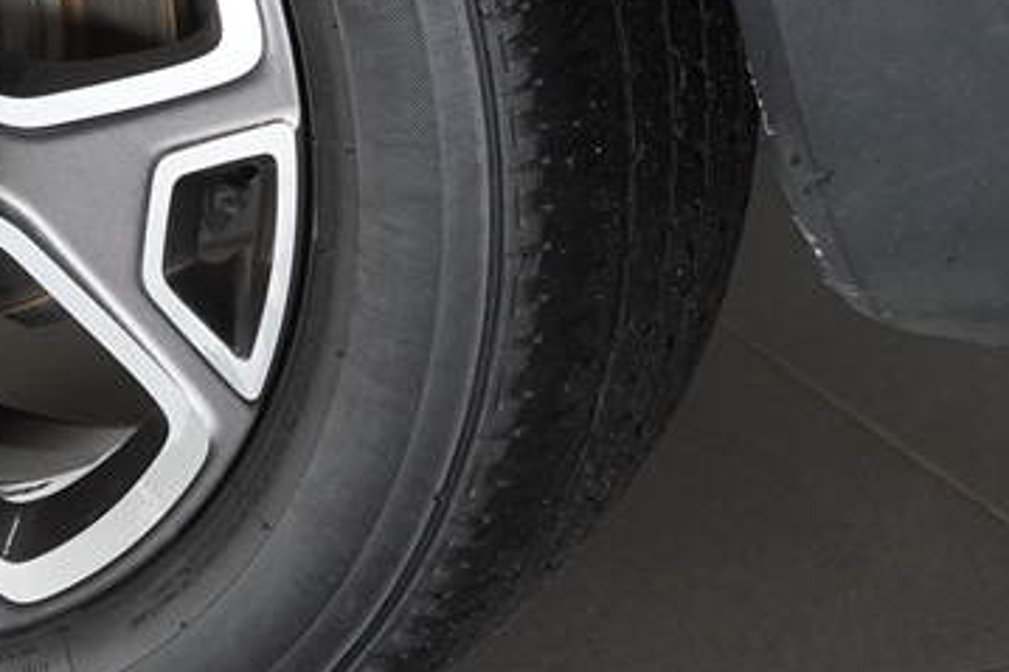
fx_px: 4314
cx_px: -289
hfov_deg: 12.9
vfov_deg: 8.8
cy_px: -1
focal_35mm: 154
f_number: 3.5
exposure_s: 1/160
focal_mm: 36
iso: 1600
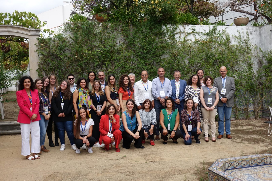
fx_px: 302
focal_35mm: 40
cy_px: 90
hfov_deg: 48.5
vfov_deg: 33.4
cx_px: 136
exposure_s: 1/320
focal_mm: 14.84
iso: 125
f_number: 4
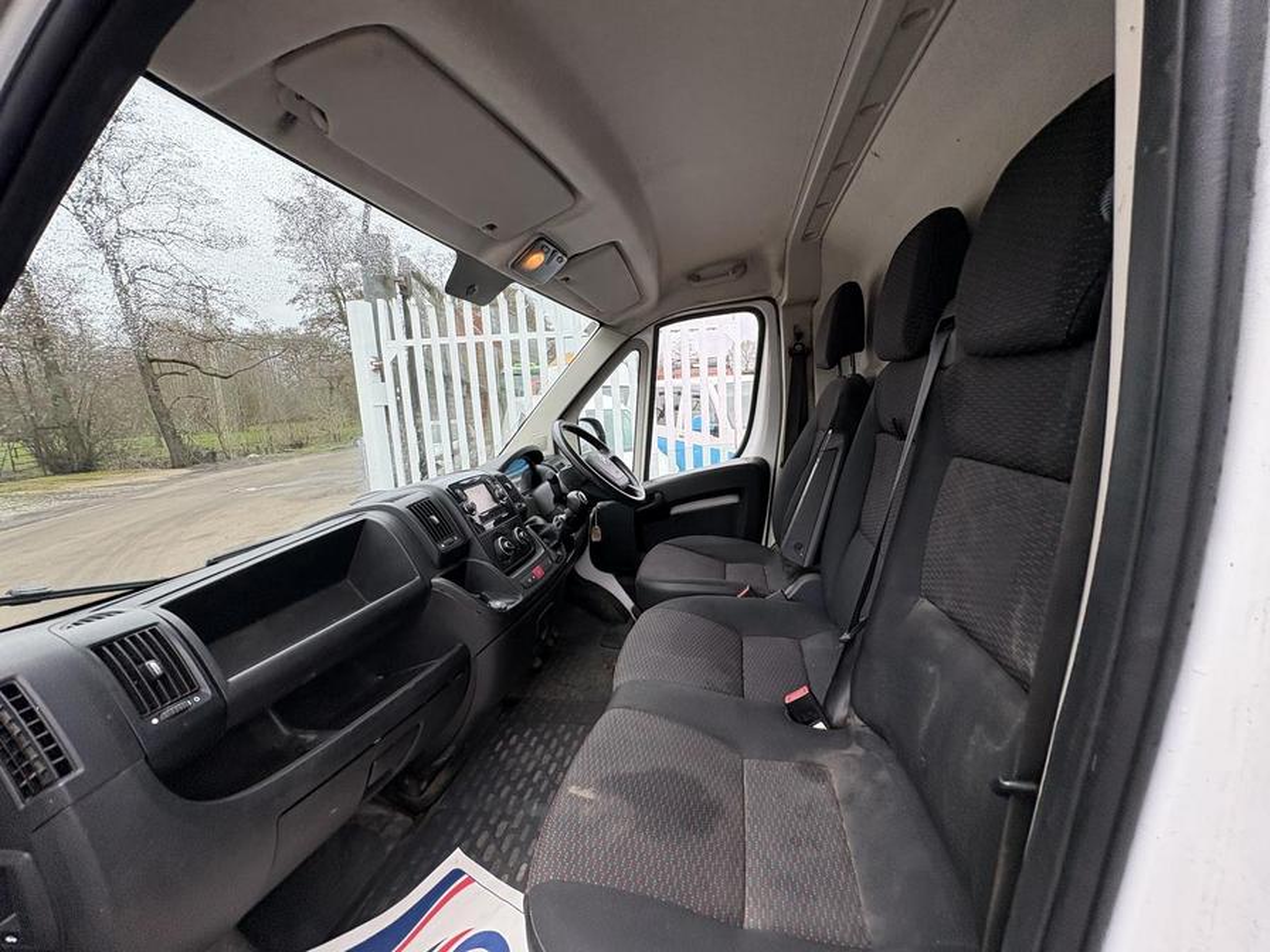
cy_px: 476
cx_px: 635
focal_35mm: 14
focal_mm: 2.22
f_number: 2.2
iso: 64
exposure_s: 1/110
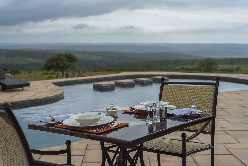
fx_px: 345
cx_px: 124
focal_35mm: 50
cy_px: 83
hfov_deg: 39.6
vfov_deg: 27.0
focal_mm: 50
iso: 400
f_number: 5.6
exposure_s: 1/1600
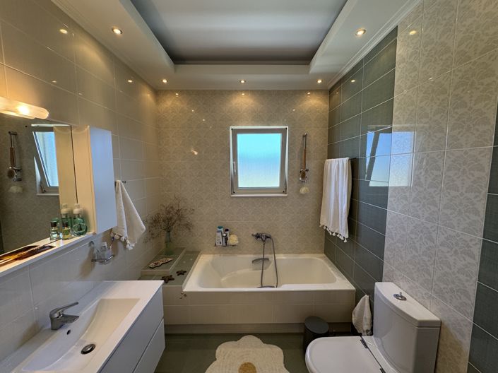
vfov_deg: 85.6
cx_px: 249
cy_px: 186
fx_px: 201
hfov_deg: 102.1
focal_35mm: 14
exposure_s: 1/100
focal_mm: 2.22
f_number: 2.2
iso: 125
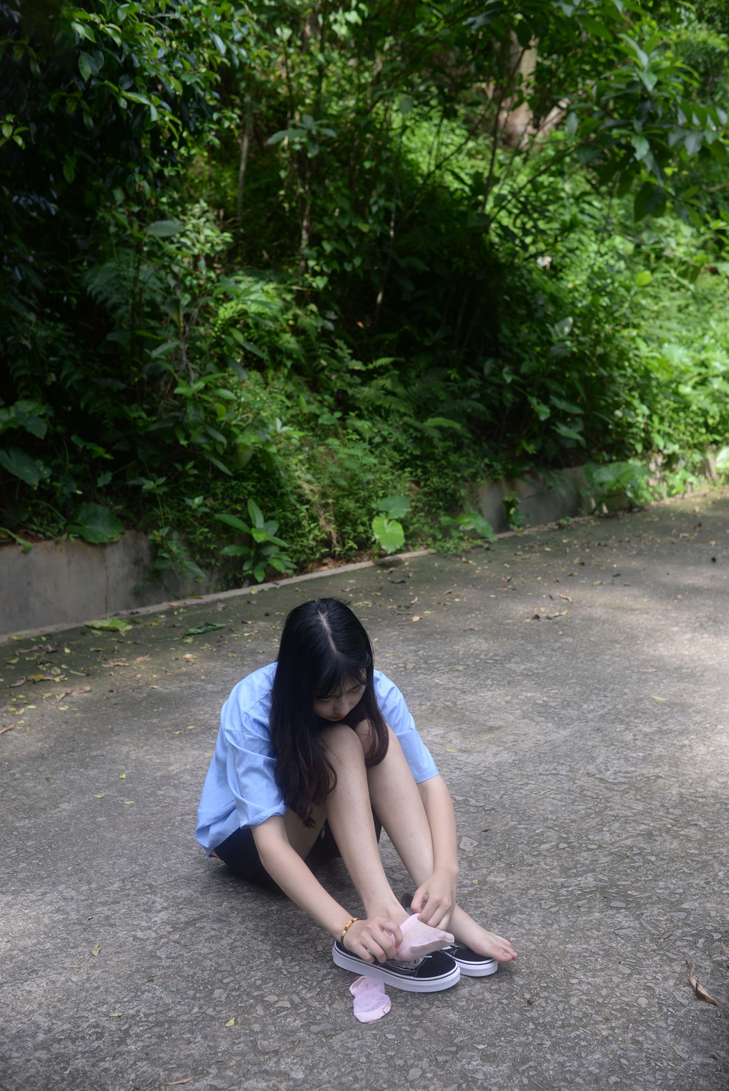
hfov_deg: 37.9
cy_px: 546
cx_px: 364
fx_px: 1062
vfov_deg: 54.4
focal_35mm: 35
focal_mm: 35
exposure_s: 1/200
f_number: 5.6
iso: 125
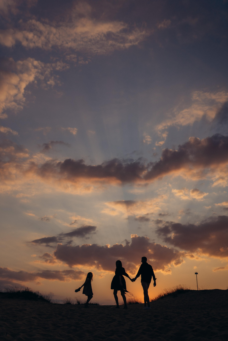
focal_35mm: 35
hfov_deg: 37.9
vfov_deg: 54.4
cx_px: 114
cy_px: 170
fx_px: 332
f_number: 1.8
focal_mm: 35
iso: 100
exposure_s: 1/5000
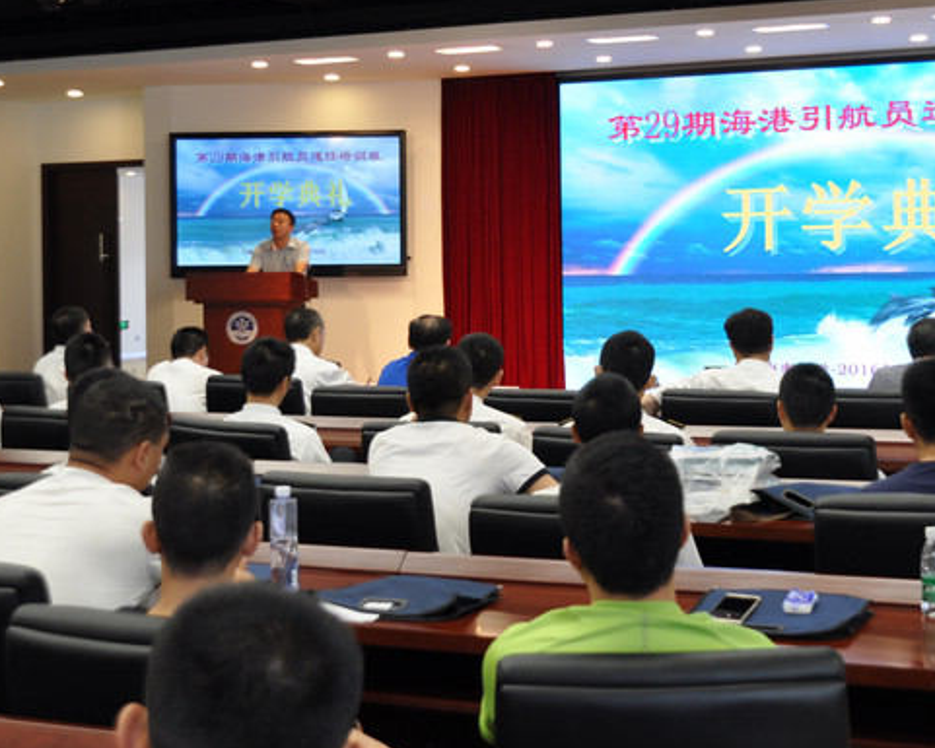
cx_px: 503
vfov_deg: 22.5
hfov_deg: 28.0
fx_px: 1876
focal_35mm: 68
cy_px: 244
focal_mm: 29
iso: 400
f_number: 5.6
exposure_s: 1/30
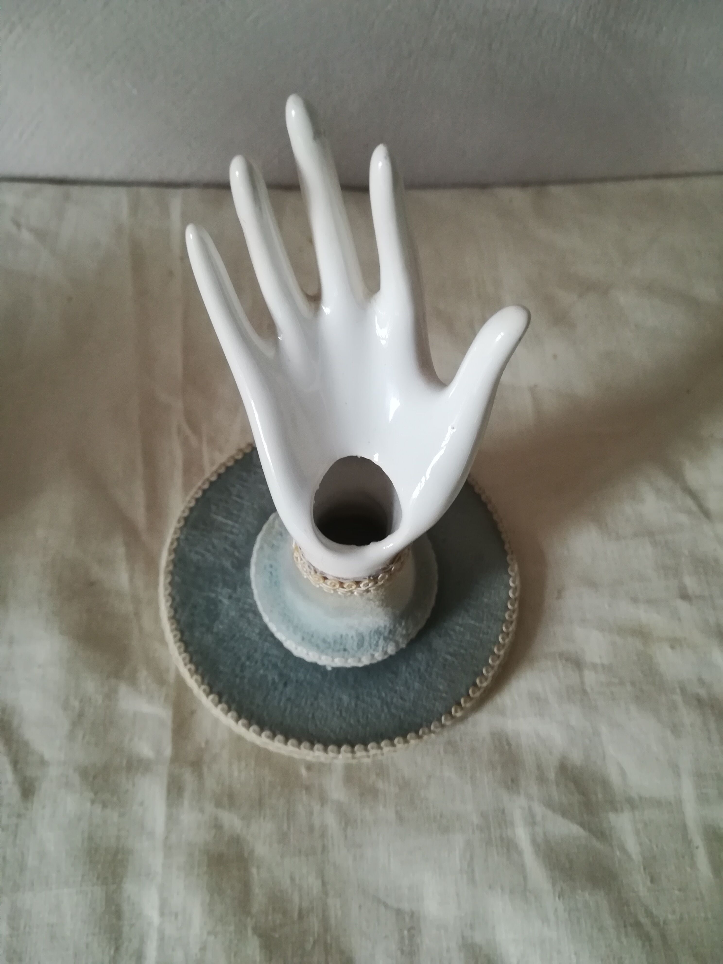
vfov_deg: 67.3
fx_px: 724
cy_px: 482
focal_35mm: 26
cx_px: 362
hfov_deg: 53.1
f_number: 2.2
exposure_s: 1/25
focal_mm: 3.83
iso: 320
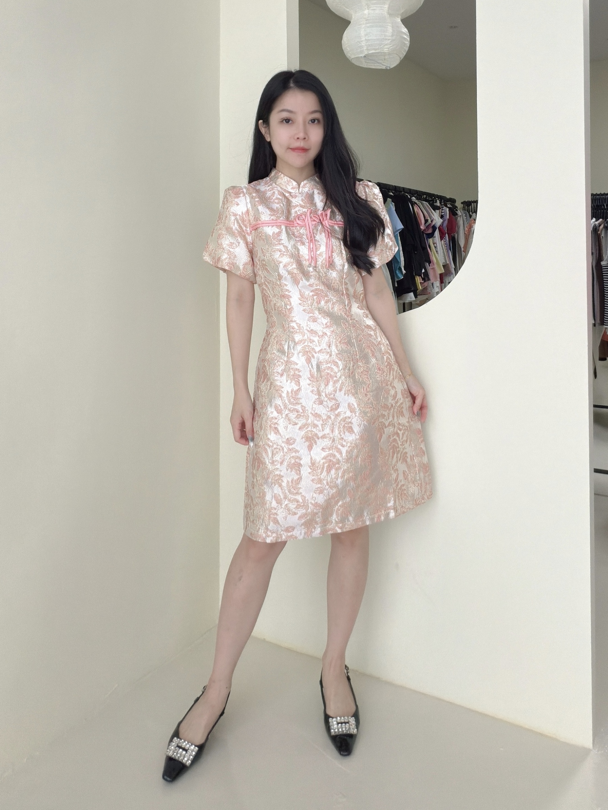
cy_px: 405
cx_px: 304
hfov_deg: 66.0
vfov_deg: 81.7
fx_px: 468
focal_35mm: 20
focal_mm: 2.71
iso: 64
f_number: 1.9
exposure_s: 1/60
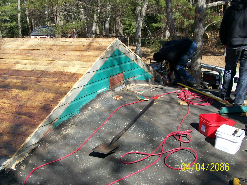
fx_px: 321
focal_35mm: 45
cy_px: 92
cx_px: 124
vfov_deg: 32.2
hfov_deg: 42.1
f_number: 3
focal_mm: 7.6
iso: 80
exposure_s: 1/622
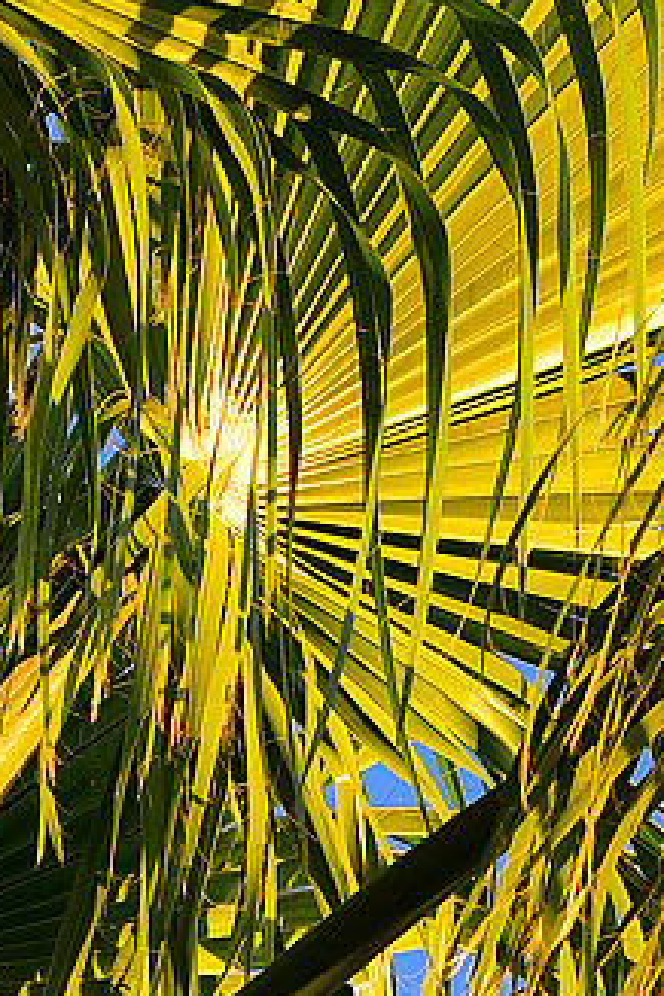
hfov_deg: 2.4
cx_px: 3
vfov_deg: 3.6
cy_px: 1267
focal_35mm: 577
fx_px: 15962
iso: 100
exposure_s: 1/125
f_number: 5.6
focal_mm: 105
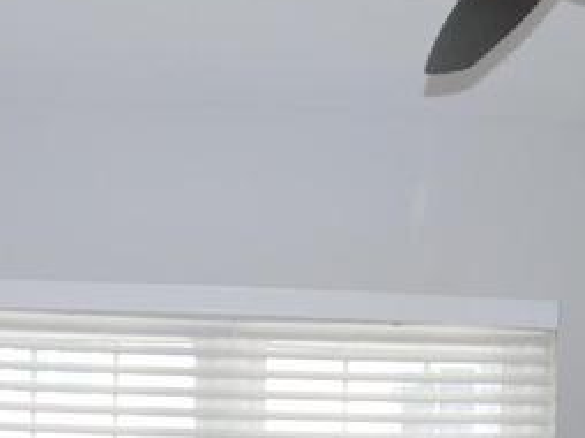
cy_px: 783
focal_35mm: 82
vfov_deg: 15.5
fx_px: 1384
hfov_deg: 23.9
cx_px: 276
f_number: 4.5
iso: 200
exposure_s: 1/80
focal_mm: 10
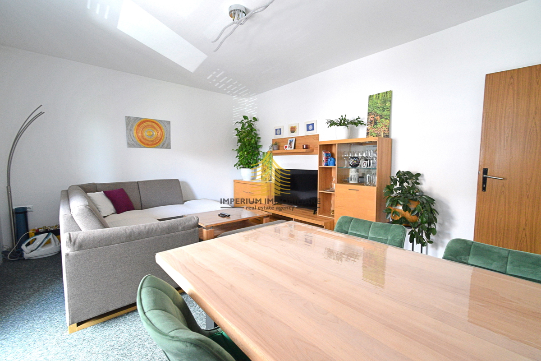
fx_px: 225
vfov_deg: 77.3
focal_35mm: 15
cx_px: 270
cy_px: 180
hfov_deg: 100.4
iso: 2800
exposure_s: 1/30
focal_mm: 10
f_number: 10
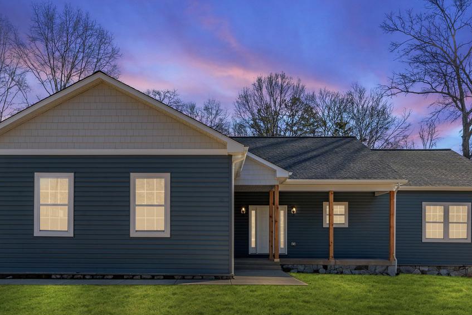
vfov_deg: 44.7
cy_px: 190
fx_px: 380
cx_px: 236
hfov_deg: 63.6
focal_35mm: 29
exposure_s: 1/160
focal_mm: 24
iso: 200
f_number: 13
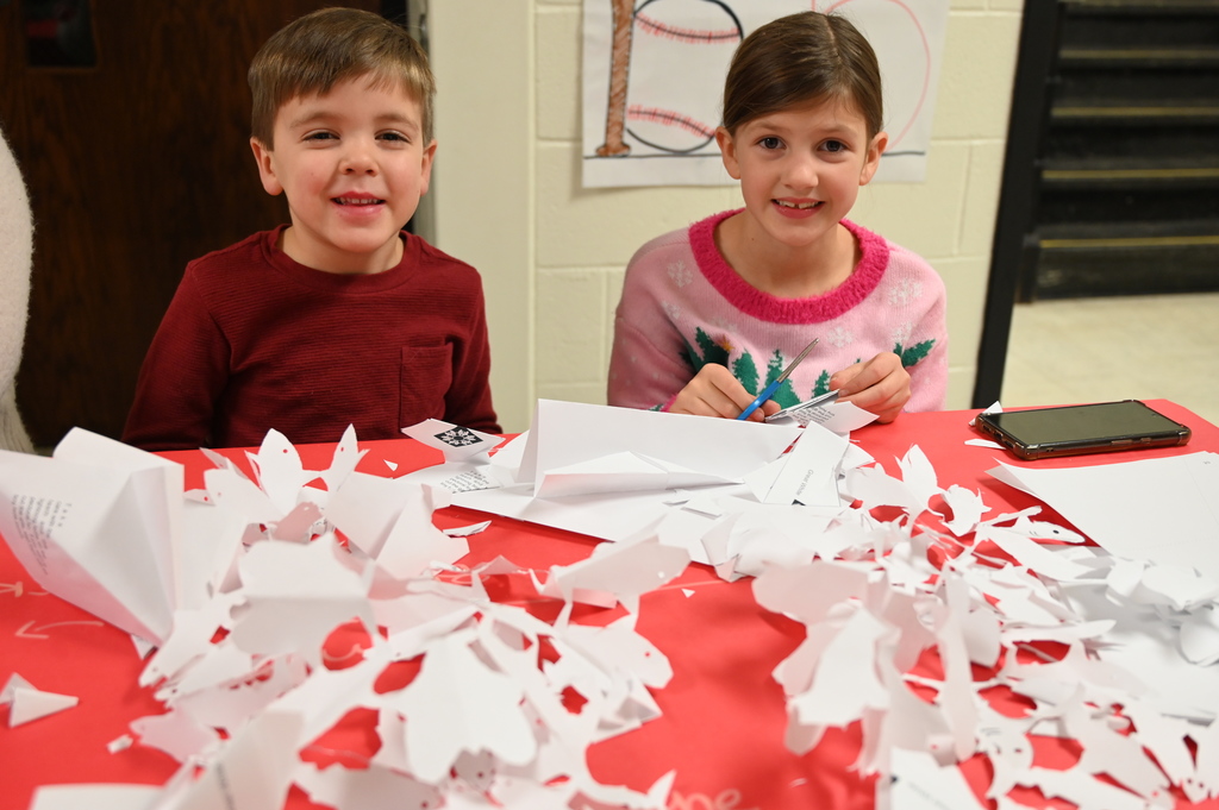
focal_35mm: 36
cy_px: 405
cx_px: 610
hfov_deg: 53.2
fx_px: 1218
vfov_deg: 36.8
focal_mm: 36
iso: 2000
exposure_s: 1/125
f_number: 4
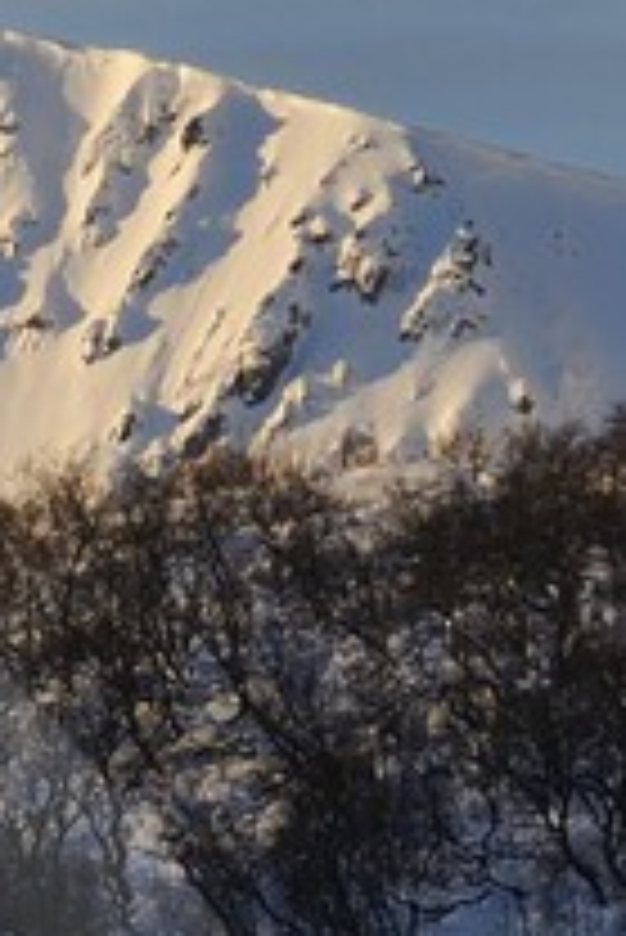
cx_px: -1302
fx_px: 35985
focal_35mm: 1382
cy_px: 2007
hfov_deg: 1.0
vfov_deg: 1.5
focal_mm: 180
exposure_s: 1/250
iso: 200
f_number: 9
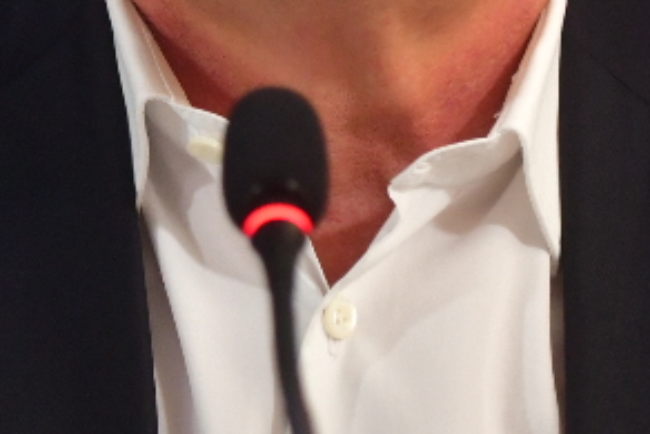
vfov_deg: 2.4
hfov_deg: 3.6
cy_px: 96
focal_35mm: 566
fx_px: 10224
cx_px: 214
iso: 900
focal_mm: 102
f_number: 2.8
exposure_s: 1/160
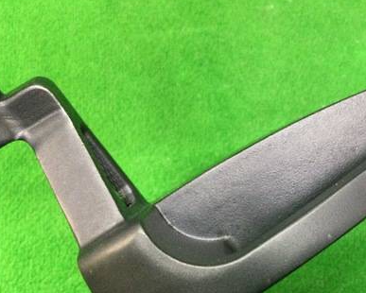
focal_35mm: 50
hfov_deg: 36.1
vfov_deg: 30.1
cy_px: 188
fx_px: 542
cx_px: 292
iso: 200
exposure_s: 1/24
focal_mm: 3.3
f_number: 2.4
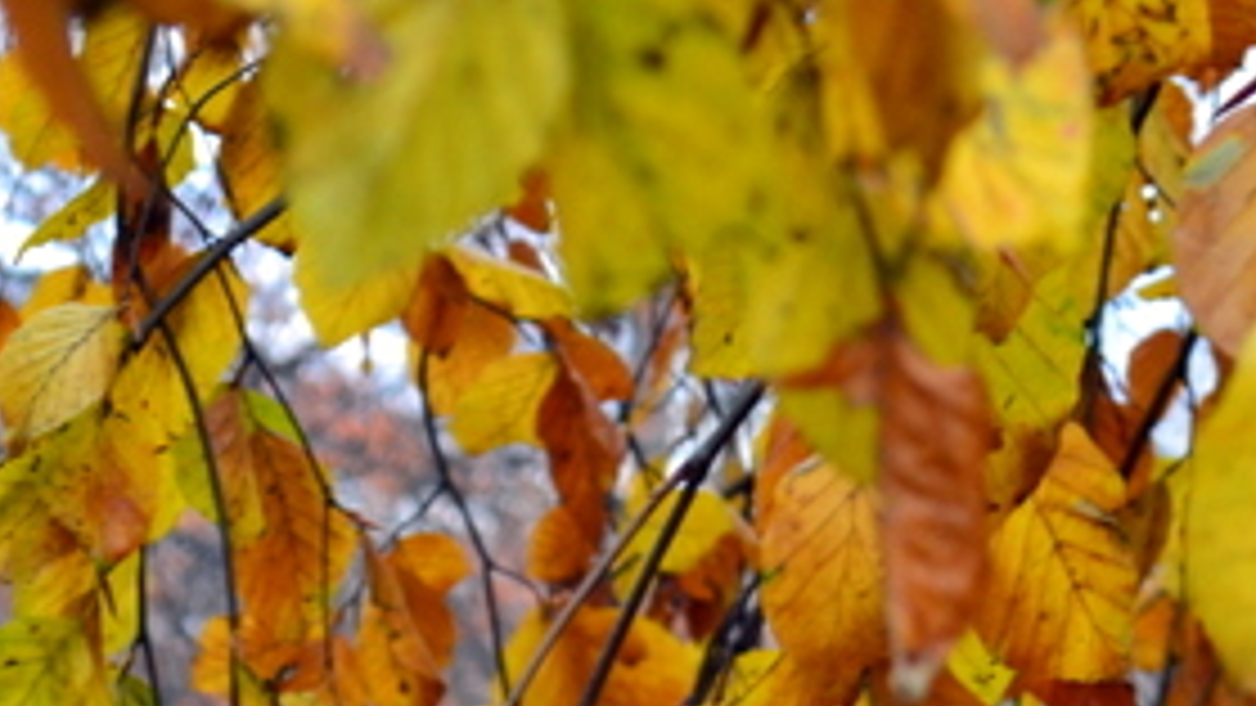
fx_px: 8244
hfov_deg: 8.7
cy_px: 450
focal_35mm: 248
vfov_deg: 4.9
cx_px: 617
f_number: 8
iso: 720
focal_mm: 55
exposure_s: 1/60
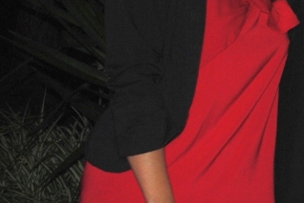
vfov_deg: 9.4
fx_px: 1235
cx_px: 632
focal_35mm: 146
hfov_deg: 12.2
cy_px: 170
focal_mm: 20
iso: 200
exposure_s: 1/60
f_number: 3.8
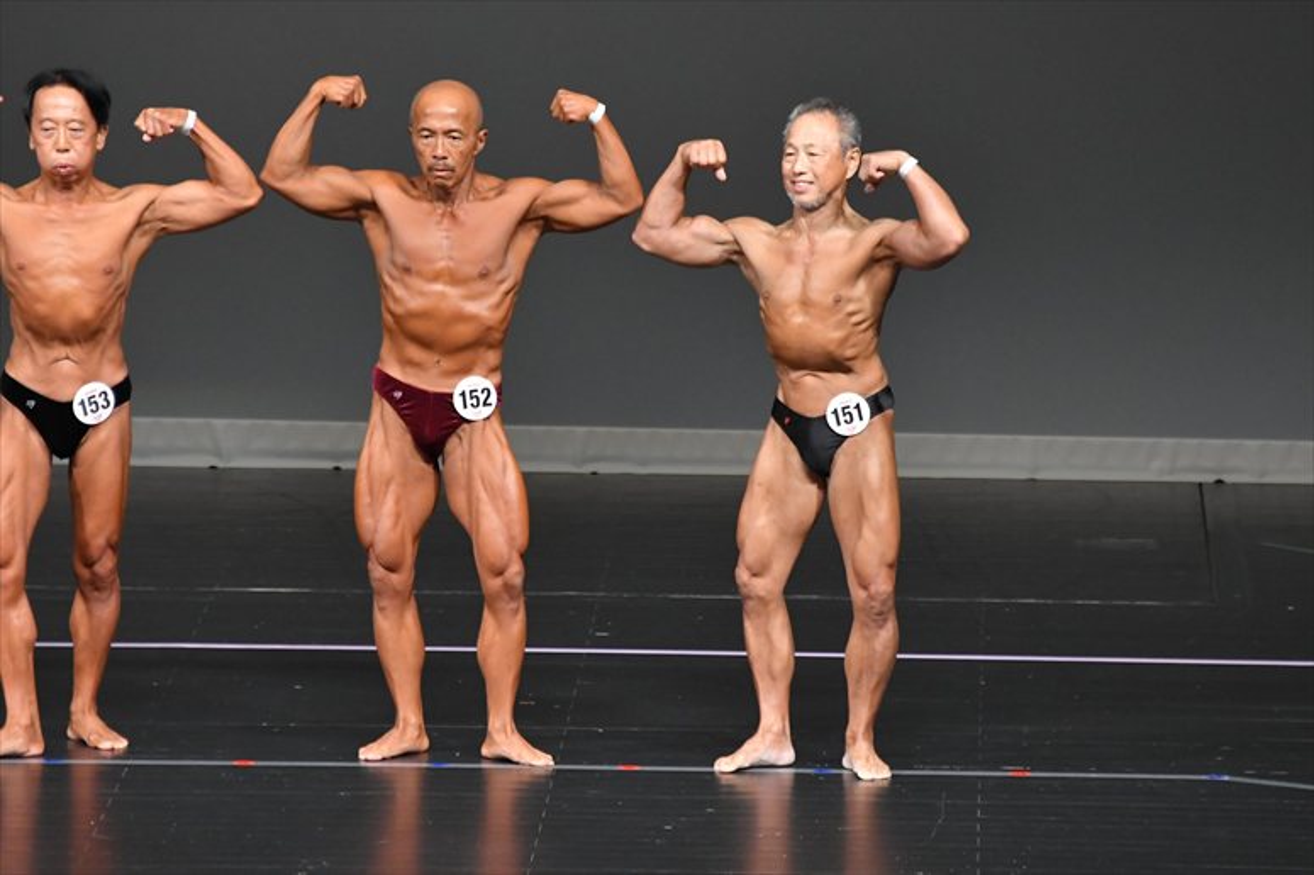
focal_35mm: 345
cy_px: 438
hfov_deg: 6.0
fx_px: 12587
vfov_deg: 4.0
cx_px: 657
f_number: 5.6
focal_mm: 230
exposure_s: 1/400
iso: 4000
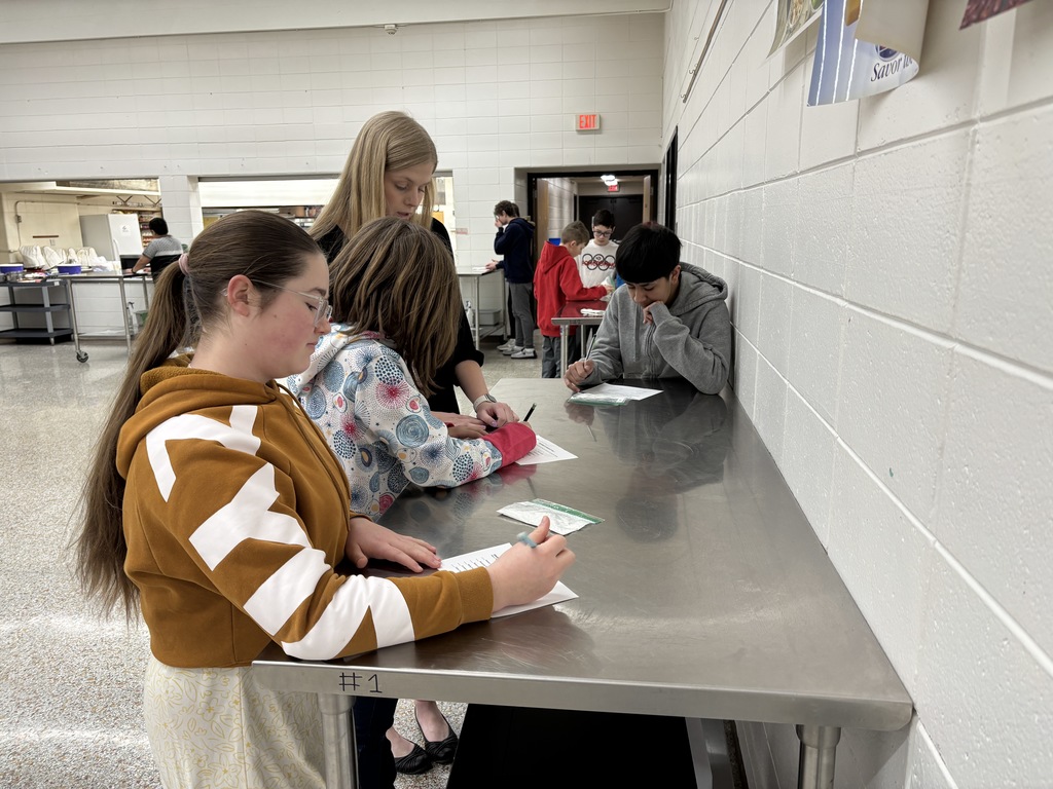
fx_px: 791
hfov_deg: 67.3
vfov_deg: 53.1
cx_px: 526
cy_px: 394
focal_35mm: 26
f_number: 1.6
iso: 100
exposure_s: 1/60
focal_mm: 5.96
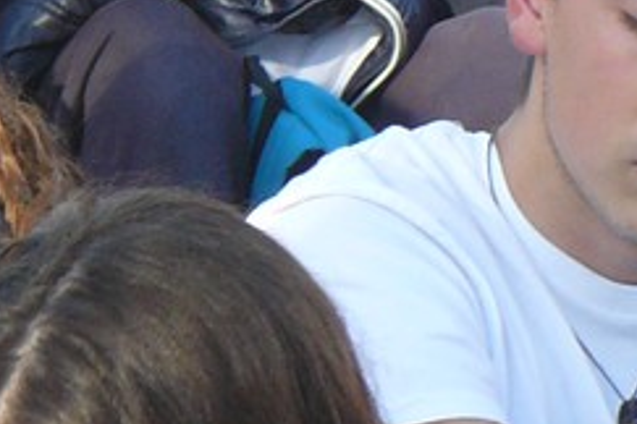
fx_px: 9448
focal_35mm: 534
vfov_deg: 2.6
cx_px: -472
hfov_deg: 3.8
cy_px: 898
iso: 100
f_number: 4
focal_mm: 17.3
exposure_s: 1/125
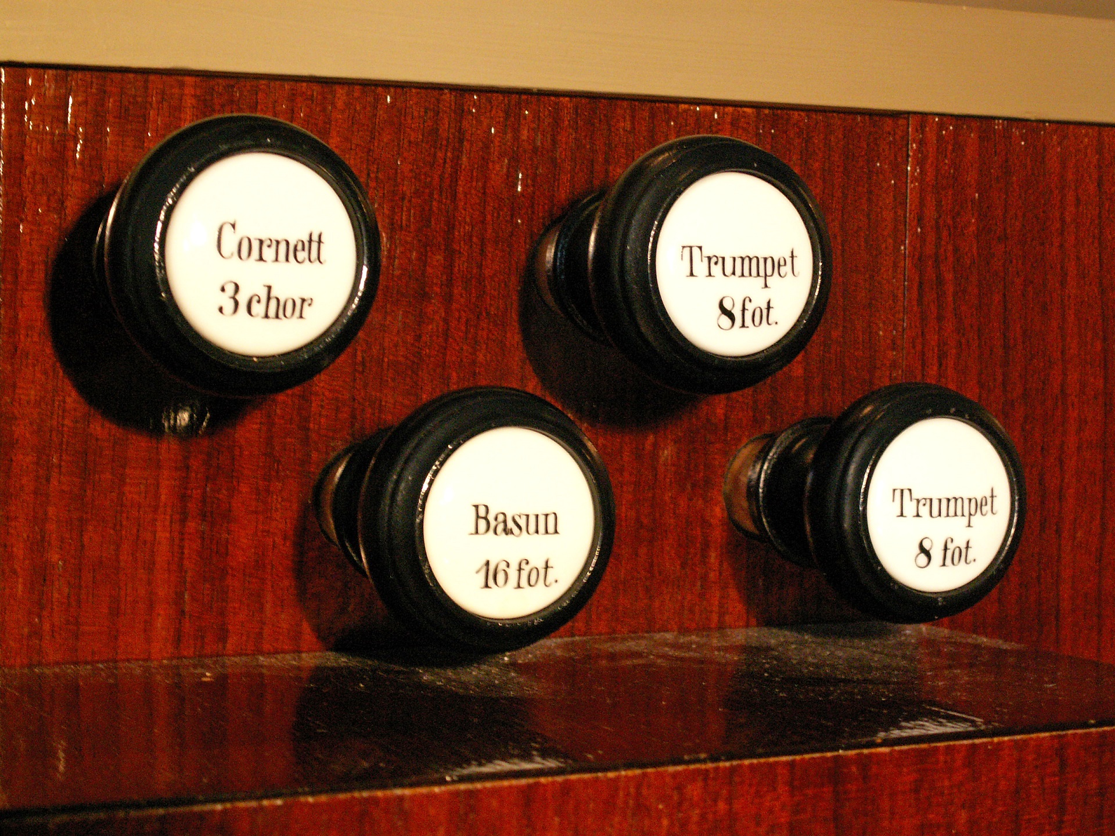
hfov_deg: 26.0
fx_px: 2416
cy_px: 418
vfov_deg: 19.6
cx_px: 558
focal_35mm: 75
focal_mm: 12.49
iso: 160
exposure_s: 1/13
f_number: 3.2
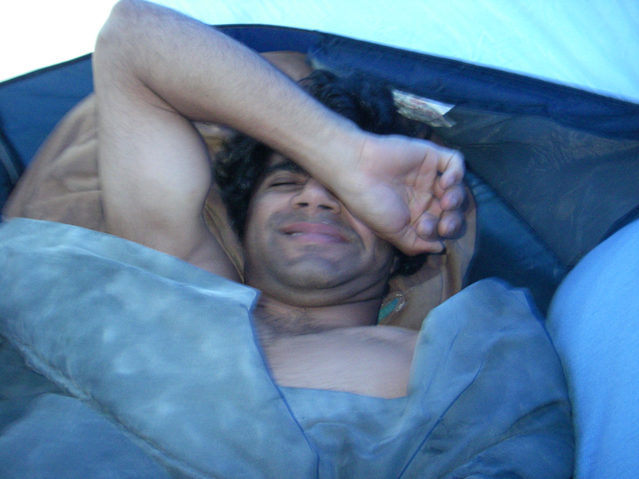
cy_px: 240
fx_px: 701
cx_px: 320
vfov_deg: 37.7
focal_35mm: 38
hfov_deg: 49.0
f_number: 3.3
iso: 400
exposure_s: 1/50
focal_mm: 6.3
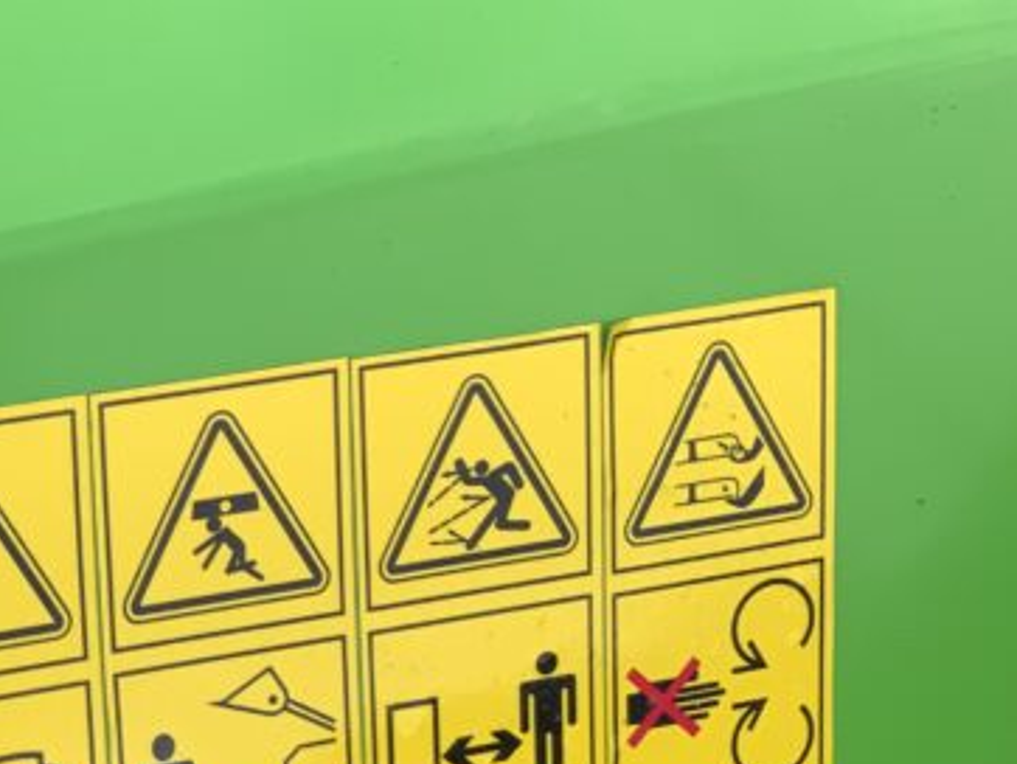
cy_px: 402
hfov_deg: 21.2
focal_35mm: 82
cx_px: -365
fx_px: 2411
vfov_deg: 18.0
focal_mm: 3
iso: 16
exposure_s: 1/635
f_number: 1.8
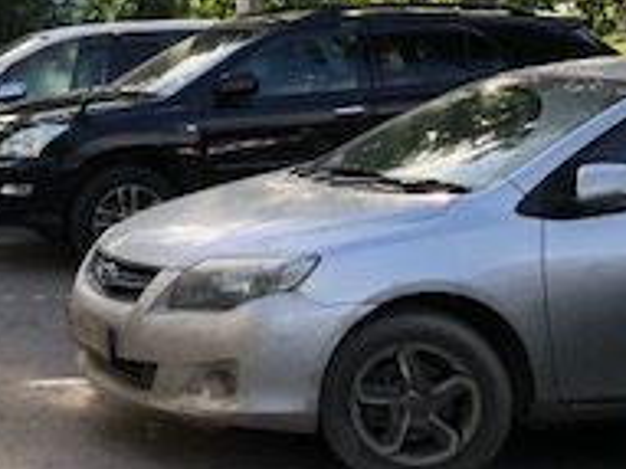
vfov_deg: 15.7
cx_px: -288
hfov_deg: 18.7
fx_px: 1699
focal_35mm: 94
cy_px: 167
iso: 20
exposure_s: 1/287
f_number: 1.8
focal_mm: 4
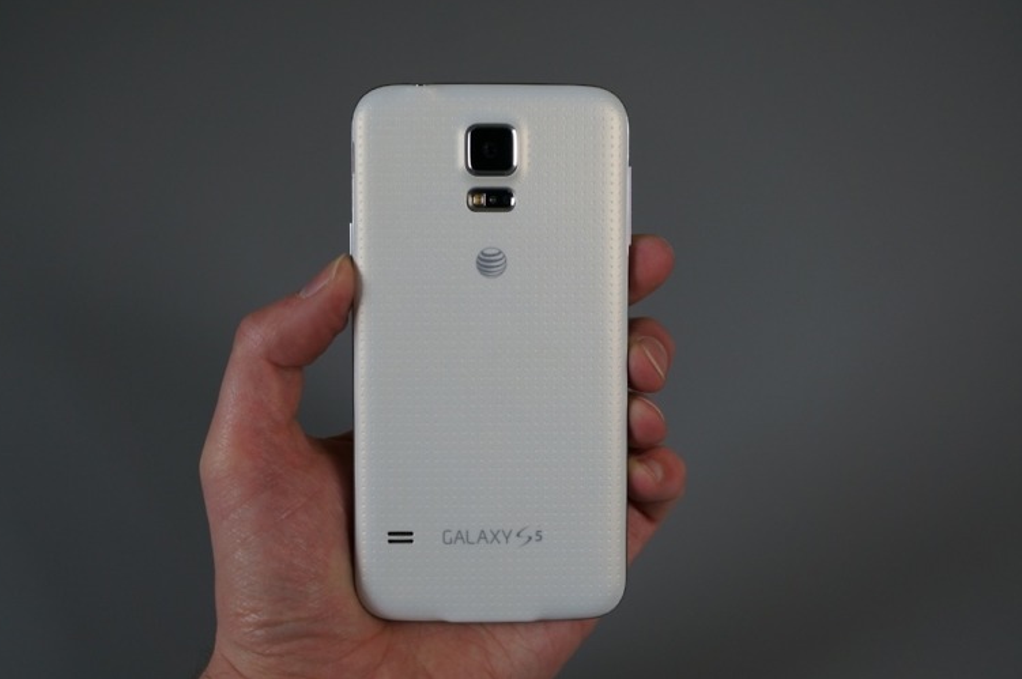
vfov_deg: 29.2
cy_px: 333
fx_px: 1304
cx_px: 502
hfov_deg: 42.8
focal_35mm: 46
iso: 200
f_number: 4.5
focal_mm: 30
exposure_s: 1/60
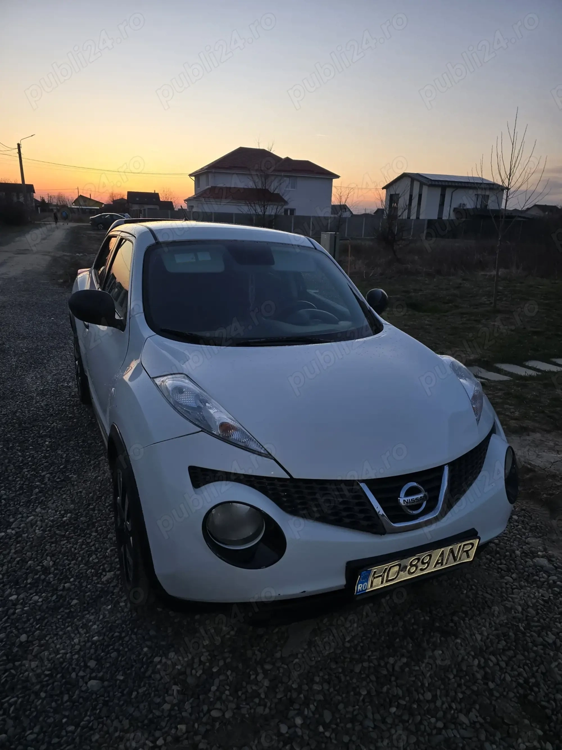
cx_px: 281
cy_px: 375
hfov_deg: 58.9
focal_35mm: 23
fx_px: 498
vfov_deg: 73.9
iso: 12
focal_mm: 6.3
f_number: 1.7
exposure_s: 1/50
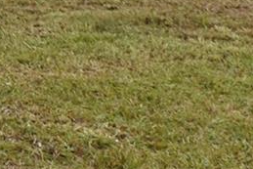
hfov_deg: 5.6
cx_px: -386
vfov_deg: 3.8
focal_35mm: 356
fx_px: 2503
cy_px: -356
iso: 400
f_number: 7.1
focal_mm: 30
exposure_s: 1/200
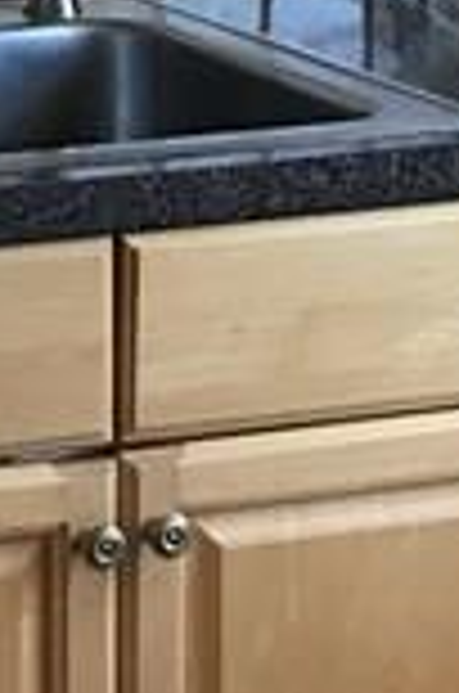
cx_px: -482
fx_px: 3727
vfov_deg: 10.5
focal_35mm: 194
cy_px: -27
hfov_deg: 6.8
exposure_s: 1/20
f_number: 1.8
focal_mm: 3.99
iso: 40
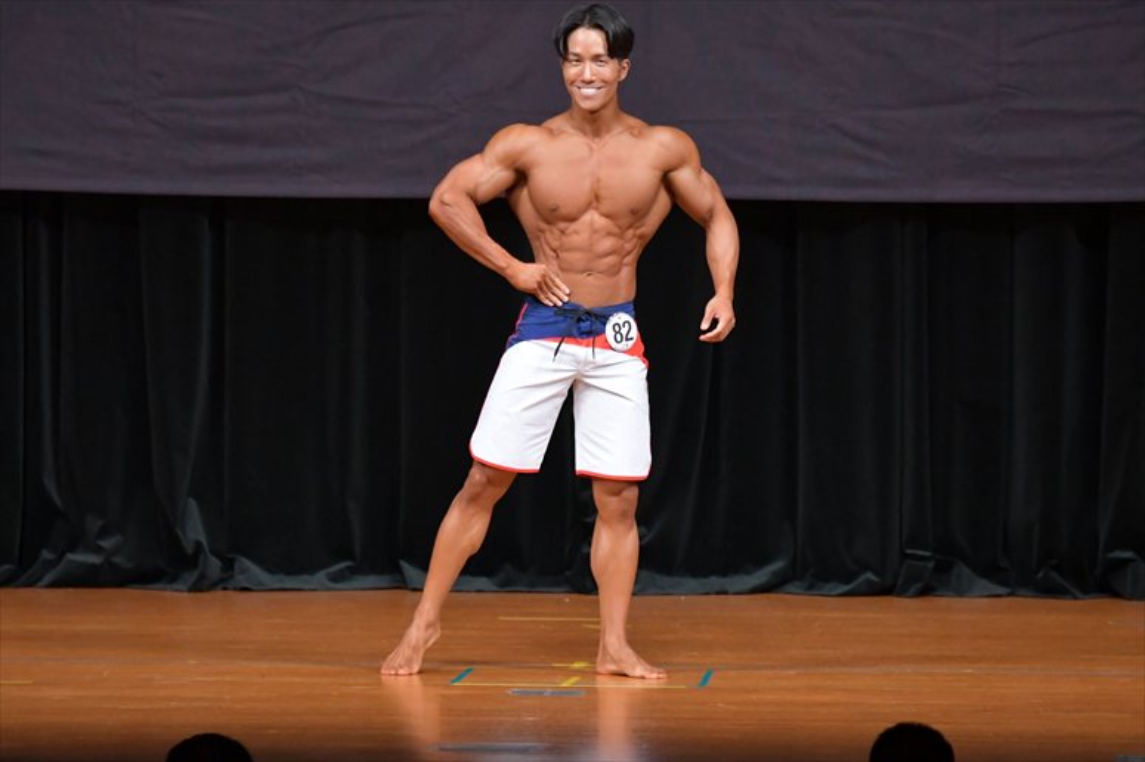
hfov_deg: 6.9
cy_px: 381
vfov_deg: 4.6
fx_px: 9537
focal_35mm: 300
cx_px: 572
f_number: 5.6
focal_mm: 200
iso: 5000
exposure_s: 1/400
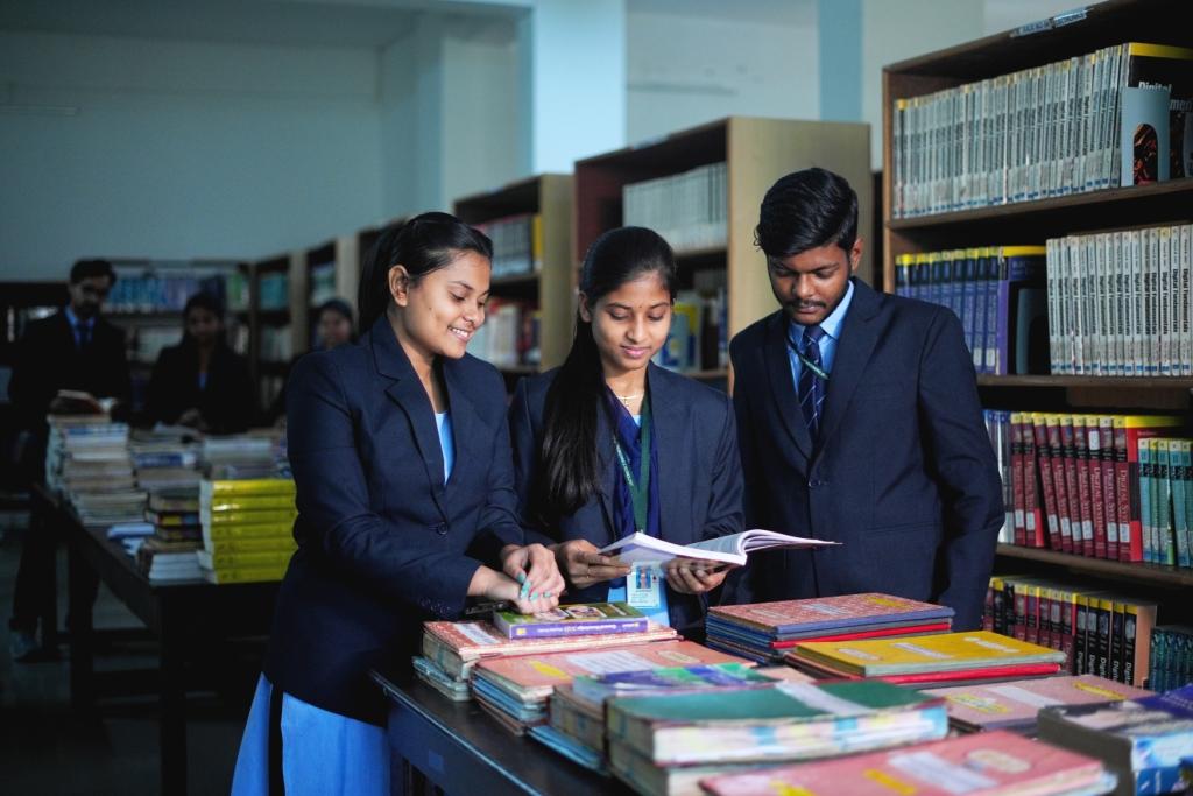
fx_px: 1657
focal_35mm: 50
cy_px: 398
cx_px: 596
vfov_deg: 27.0
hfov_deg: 39.6
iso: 400
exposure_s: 1/320
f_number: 1.8
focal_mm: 50
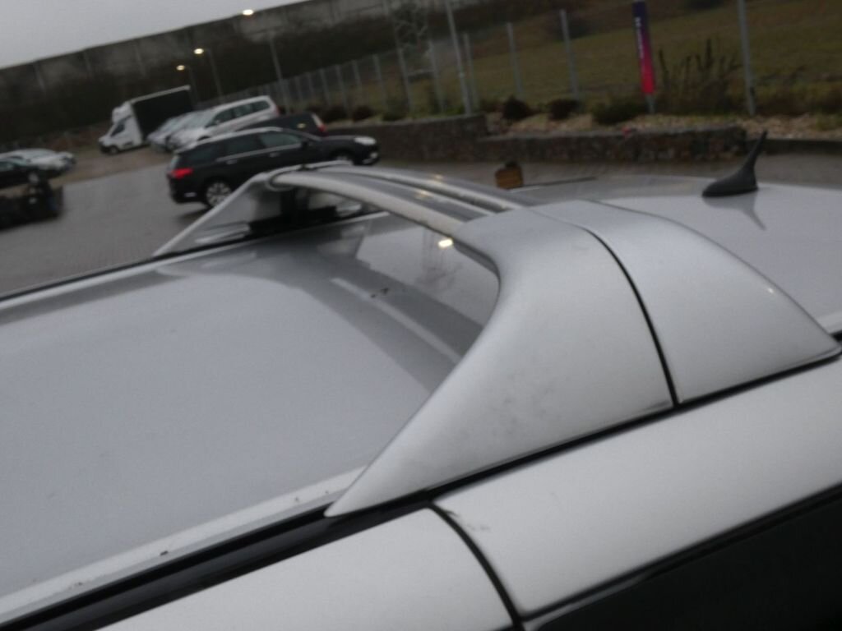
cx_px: 421
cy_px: 316
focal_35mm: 36
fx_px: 876
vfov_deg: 39.7
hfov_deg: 51.4
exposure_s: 1/80
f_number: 5.6
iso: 200
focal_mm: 6.5
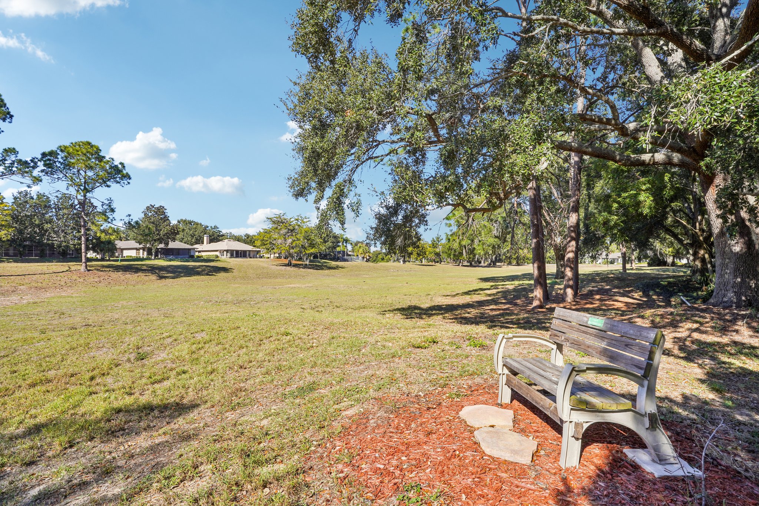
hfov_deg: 84.0
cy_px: 253
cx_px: 380
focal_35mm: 20
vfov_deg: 61.9
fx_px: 422
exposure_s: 1/40
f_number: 20
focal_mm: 20
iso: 100
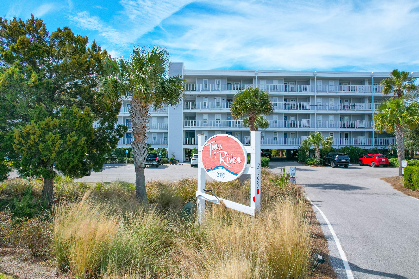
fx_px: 256
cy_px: 140
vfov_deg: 57.2
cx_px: 210
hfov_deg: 78.6
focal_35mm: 22
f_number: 2.8
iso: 110
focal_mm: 8.38
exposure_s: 1/1600
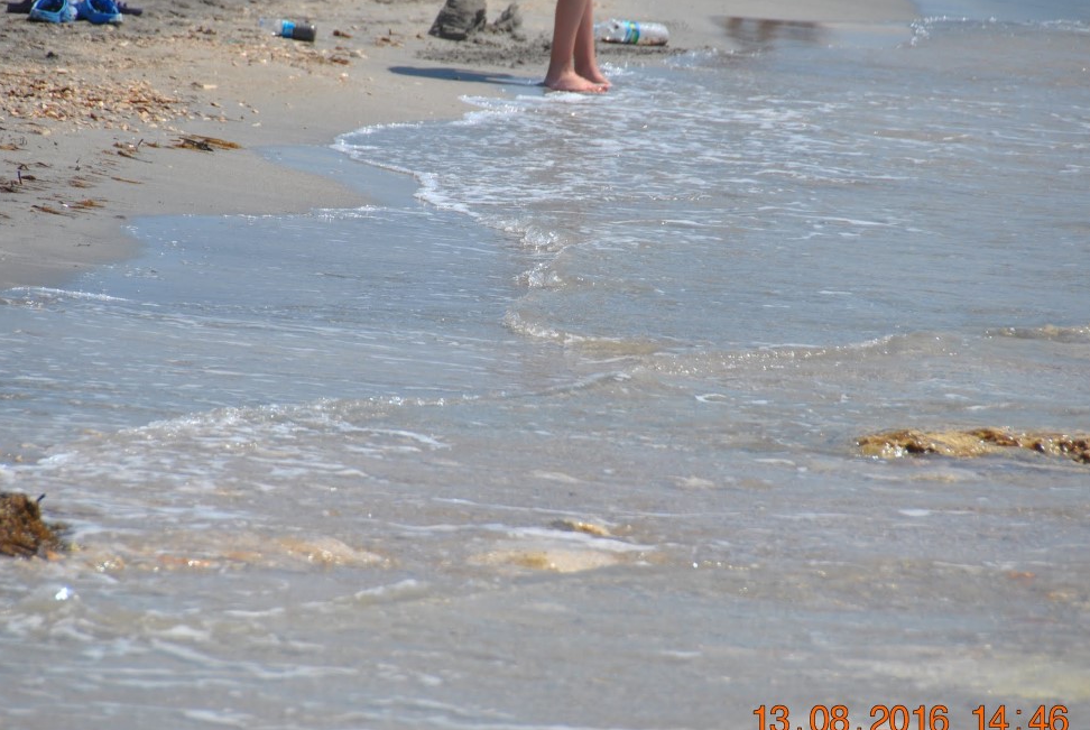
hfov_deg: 5.8
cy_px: 354
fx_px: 10733
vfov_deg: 3.9
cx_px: 548
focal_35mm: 354
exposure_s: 1/1600
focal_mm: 200
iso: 200
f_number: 5.6
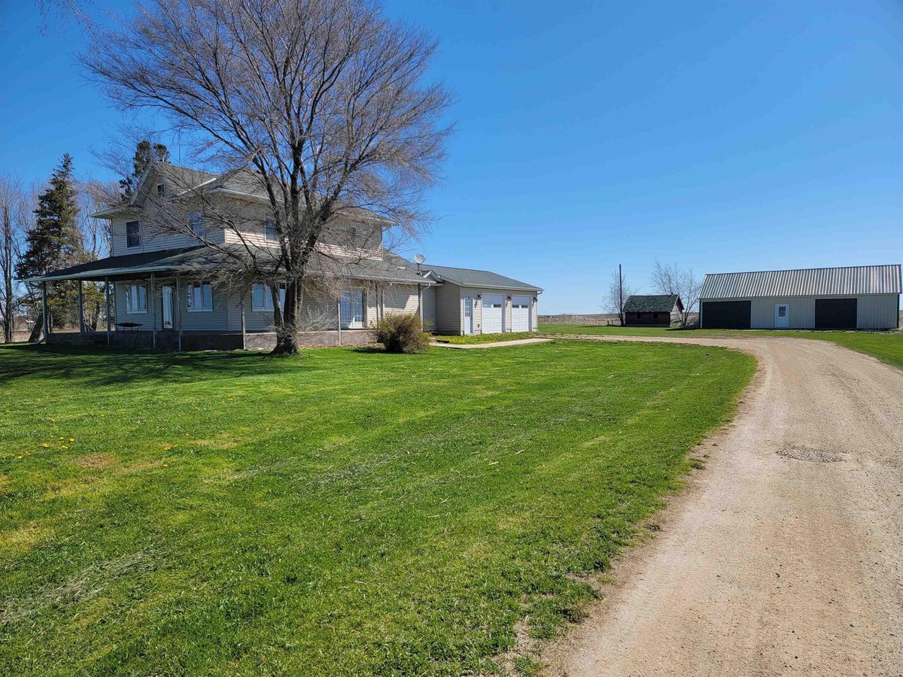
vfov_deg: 56.8
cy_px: 338
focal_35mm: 24
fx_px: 626
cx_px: 452
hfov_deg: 71.6
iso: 16
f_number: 1.8
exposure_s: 1/1176
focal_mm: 6.7
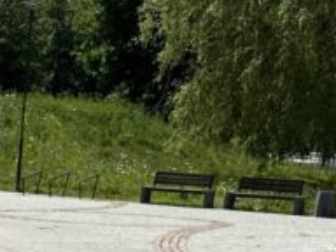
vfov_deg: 10.4
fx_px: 1242
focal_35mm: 128
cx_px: -94
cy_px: 556
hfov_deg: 14.8
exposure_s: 1/6623
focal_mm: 6.86
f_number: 1.78
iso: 80
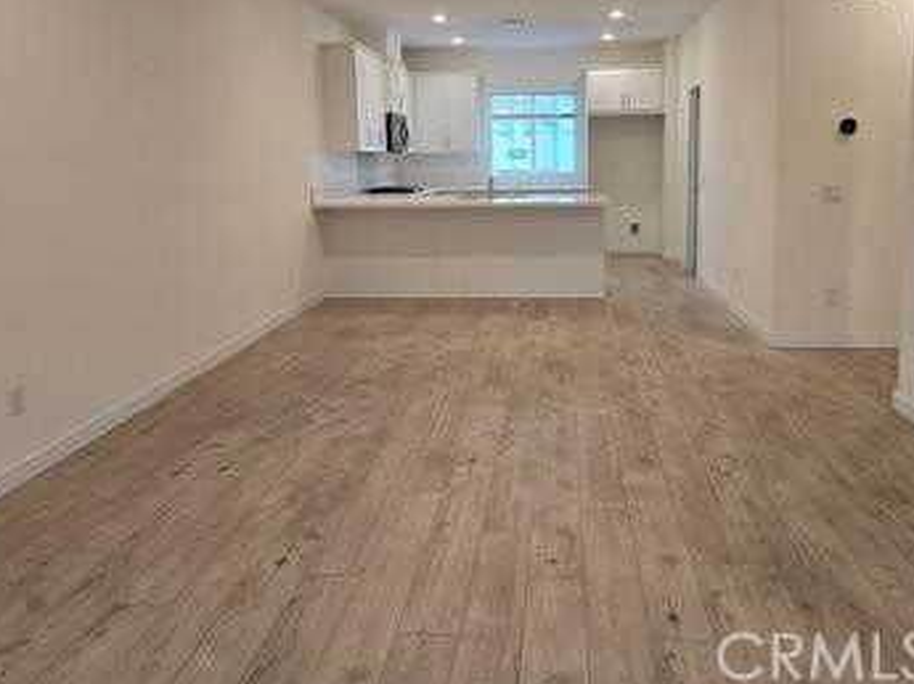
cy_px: 248
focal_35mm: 30
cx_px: 517
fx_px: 791
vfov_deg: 46.2
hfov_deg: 59.8
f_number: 1.7
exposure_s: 1/120
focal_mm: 6.3
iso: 160
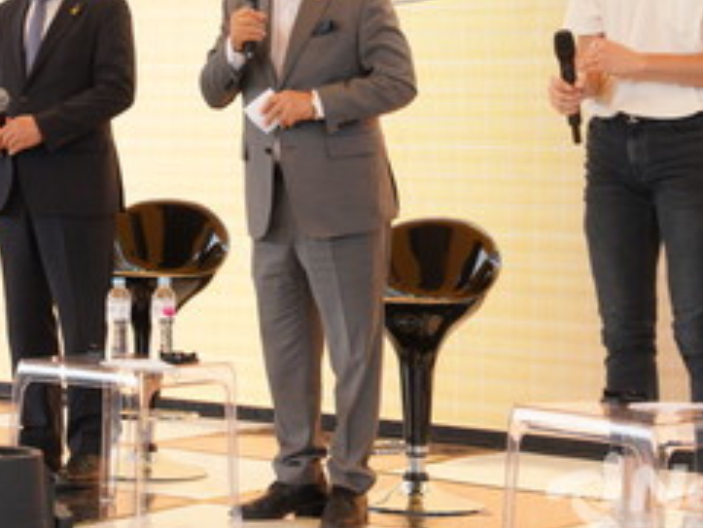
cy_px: -4
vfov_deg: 14.2
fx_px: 2093
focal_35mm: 103
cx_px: 239
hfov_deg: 19.0
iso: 1250
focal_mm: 43
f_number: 5
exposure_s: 1/500
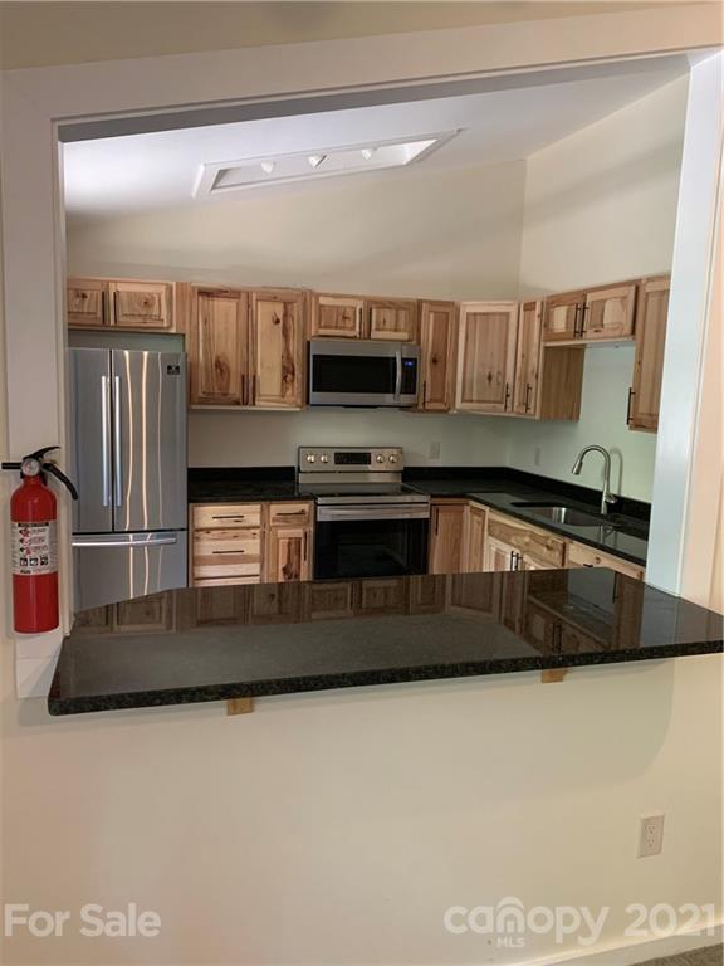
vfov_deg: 67.3
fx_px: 725
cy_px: 483
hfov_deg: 53.1
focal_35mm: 26
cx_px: 362
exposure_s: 1/60
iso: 250
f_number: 1.8
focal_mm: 4.25
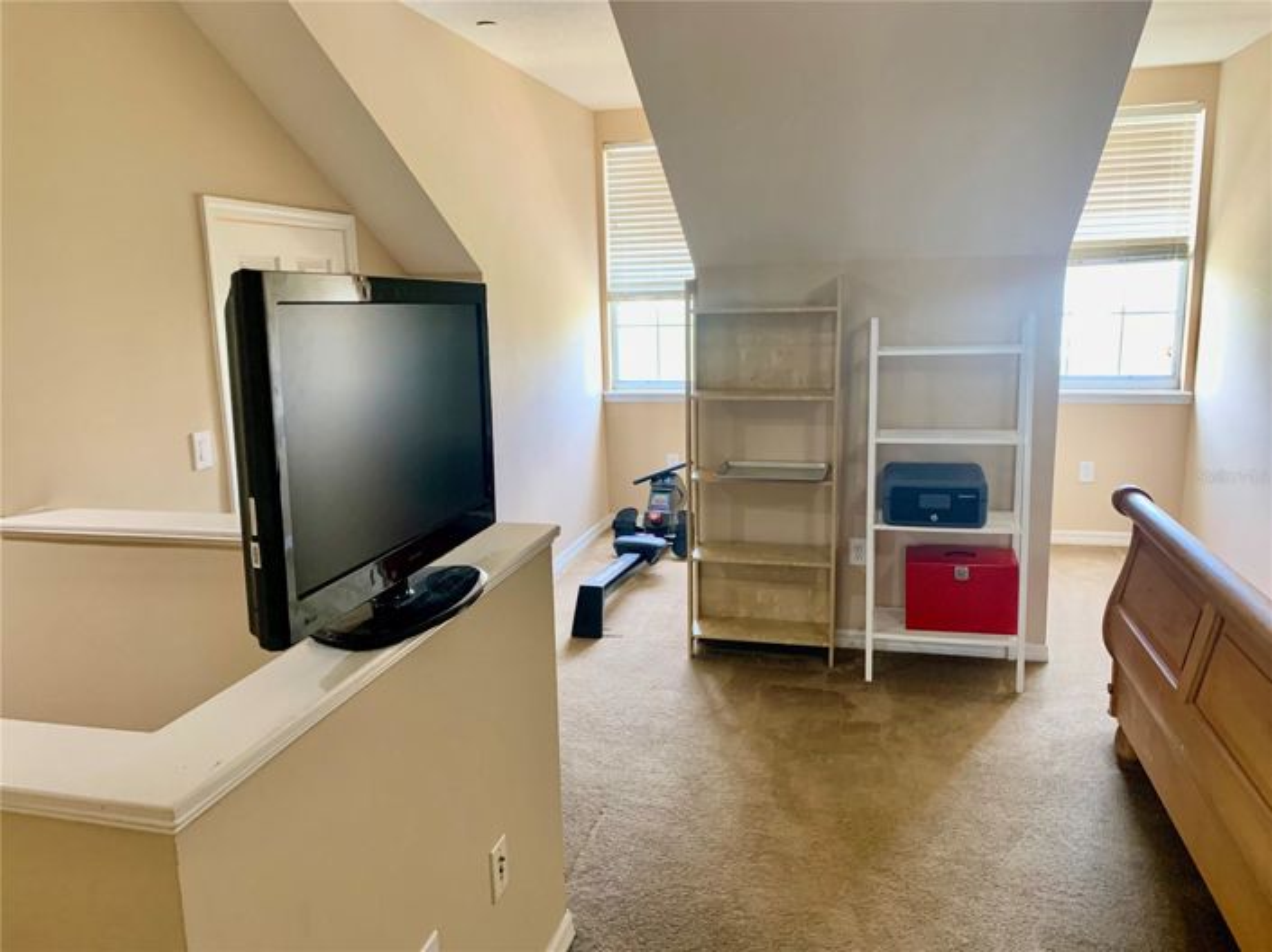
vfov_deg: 53.0
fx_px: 955
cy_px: 476
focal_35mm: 26
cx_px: 636
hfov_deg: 67.3
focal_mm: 4.25
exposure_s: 1/60
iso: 200
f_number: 1.8
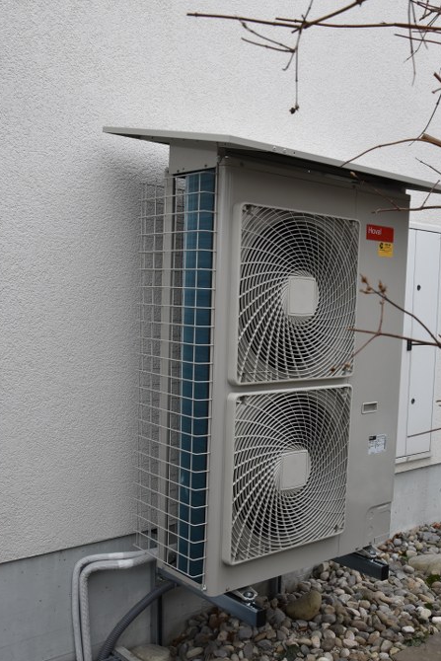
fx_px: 690
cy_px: 378
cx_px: 250
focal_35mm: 38
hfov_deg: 35.4
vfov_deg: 51.0
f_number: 7.1
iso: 400
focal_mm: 21
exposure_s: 1/200
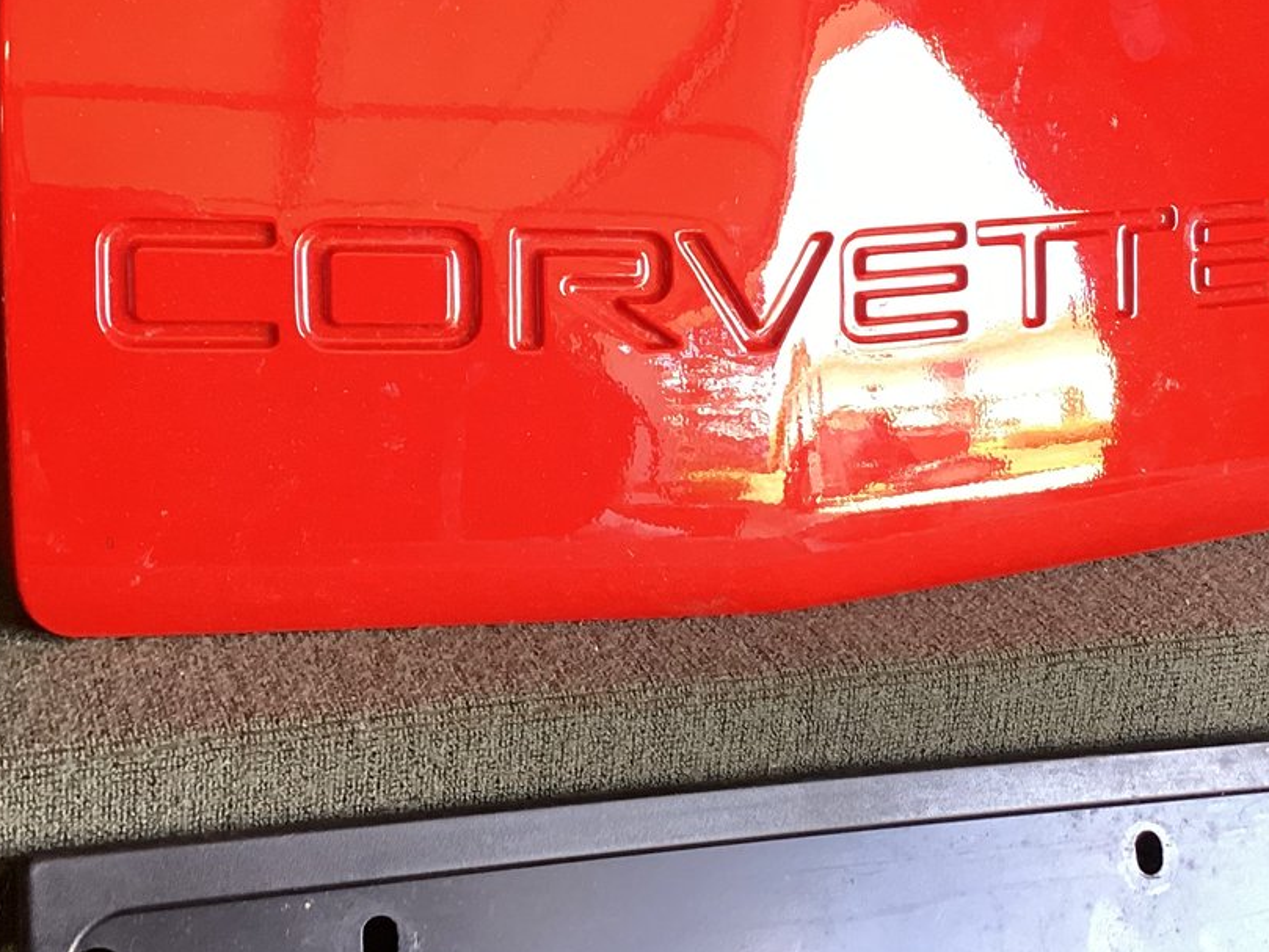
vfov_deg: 25.1
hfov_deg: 33.2
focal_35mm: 58
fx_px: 2127
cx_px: 689
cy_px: 329
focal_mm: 3.3
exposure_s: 1/50
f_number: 2.4
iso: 125
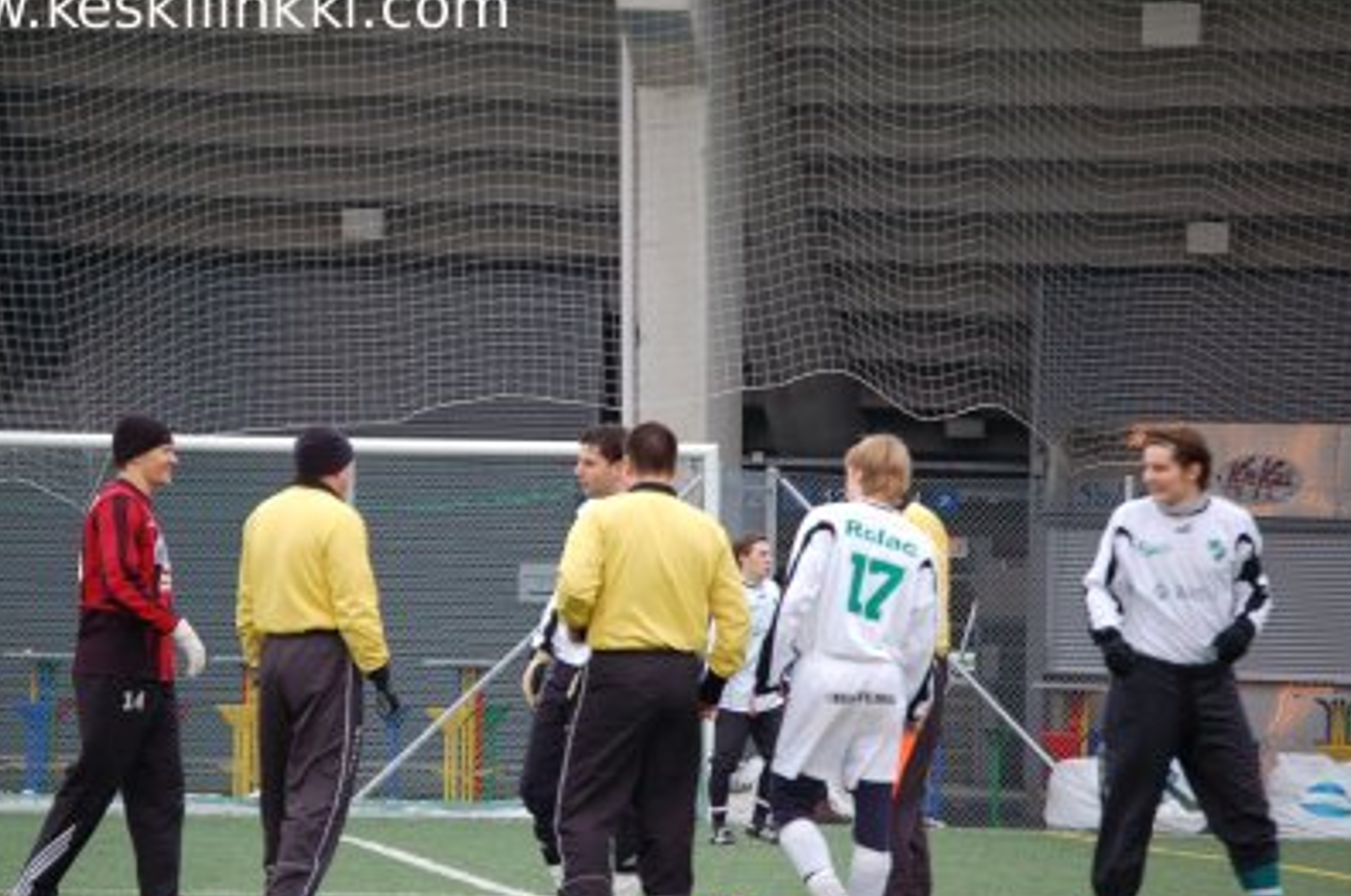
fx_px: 10327
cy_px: 523
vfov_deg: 5.0
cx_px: 612
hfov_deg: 7.5
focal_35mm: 276
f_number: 5.3
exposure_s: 1/160
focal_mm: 145
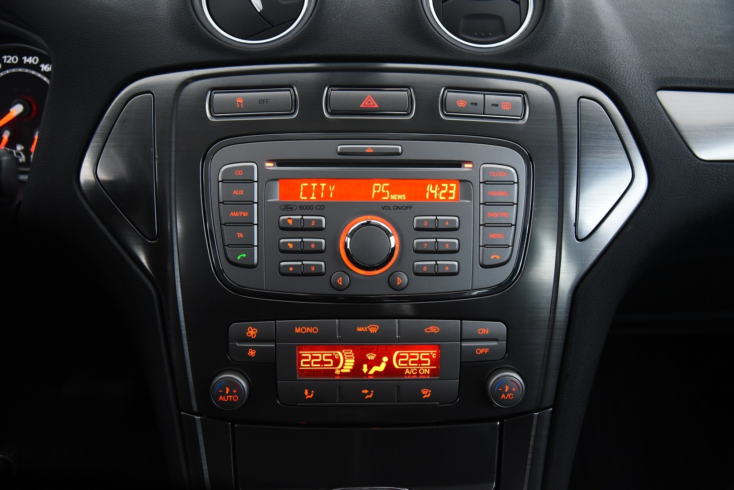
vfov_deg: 41.1
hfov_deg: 58.7
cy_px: 245
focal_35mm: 32
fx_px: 653
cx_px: 367
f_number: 4
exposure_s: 1/30
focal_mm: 32
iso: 4000
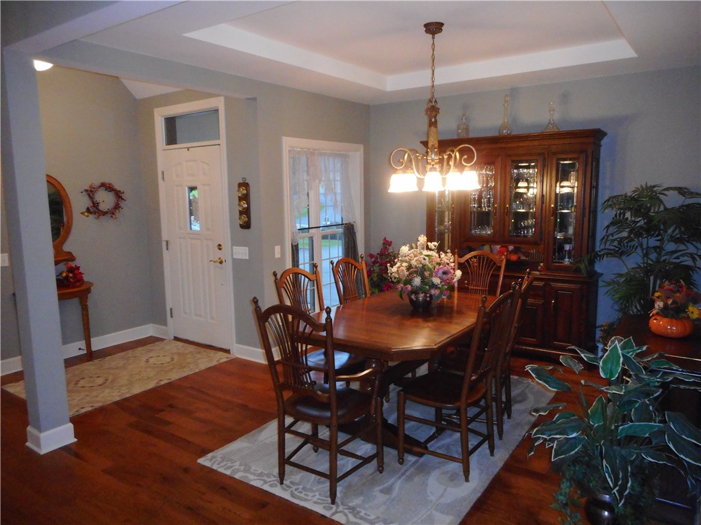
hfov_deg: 69.4
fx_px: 506
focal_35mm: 25
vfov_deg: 54.9
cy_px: 262
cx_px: 350
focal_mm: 4.5
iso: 560
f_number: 3.7
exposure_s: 1/25
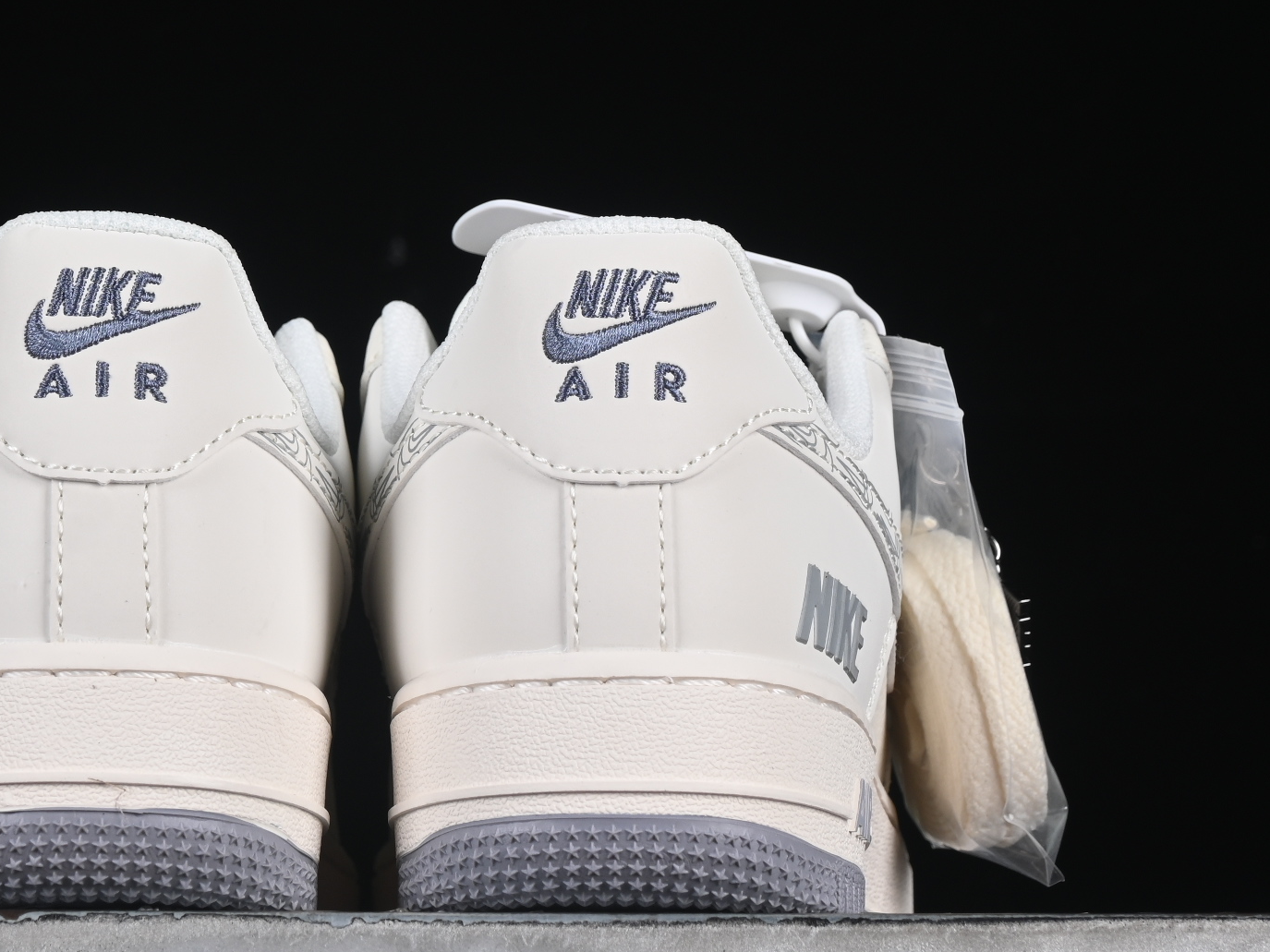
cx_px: 378
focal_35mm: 146
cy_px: 375
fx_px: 5356
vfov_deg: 10.2
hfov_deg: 13.5
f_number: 8
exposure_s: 1/80
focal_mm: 50
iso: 160
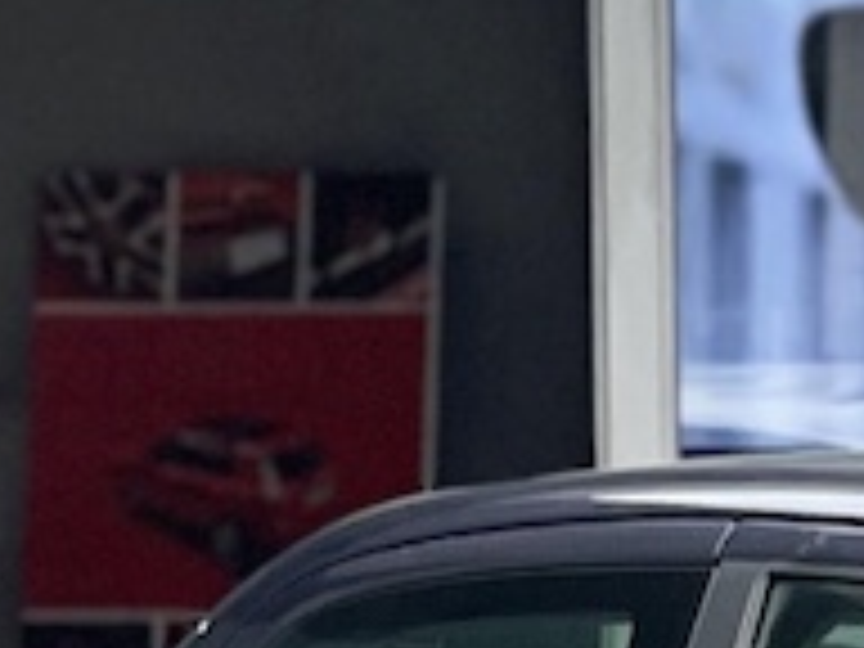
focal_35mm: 415
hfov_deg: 4.7
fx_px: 10358
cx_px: 1654
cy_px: 1478
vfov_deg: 3.5
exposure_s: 1/121
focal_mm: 7.5
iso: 32
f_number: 2.2
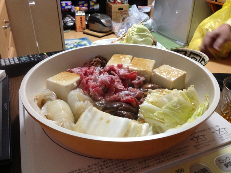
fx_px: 220
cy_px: 86
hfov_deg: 55.4
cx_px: 116
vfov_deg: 42.9
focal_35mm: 33
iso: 160
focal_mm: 4.13
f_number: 2.4
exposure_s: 1/20
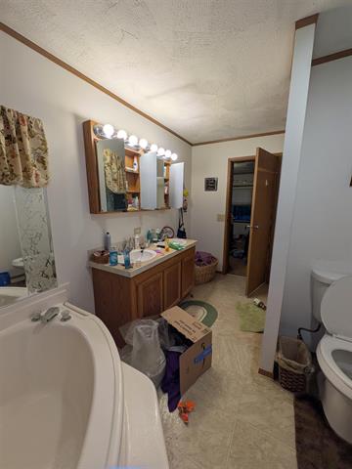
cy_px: 234
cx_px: 176
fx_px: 190
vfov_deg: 102.1
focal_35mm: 14
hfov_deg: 85.7
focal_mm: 1.83
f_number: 2.2
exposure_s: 1/120
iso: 66
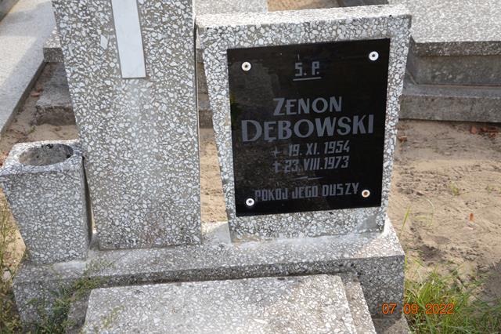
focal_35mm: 51
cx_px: 250
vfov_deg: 26.5
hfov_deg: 38.9
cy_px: 167
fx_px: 709
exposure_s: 1/160
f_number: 4.2
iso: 100
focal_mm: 34
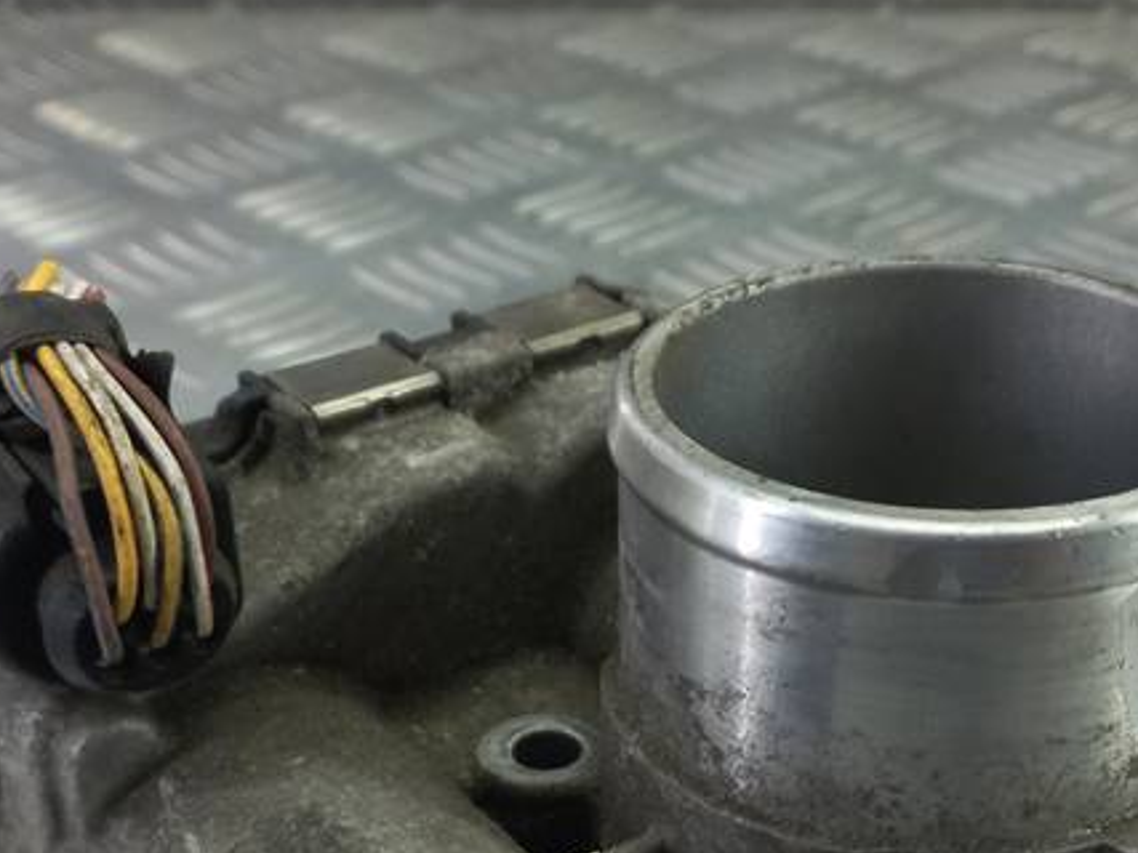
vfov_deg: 23.7
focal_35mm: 60
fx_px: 1972
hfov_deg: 32.2
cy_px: 776
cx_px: 640
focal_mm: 4.6
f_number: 1.8
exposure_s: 1/50
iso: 64
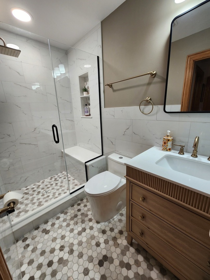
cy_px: 140
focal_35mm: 13
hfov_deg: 89.9
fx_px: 105
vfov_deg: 106.2
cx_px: 105
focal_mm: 2.2
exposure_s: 1/60
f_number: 2.2
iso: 80
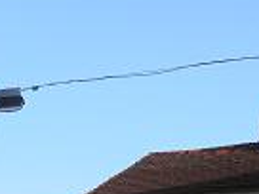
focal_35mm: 143
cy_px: 245
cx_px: 36
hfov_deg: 13.7
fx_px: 1070
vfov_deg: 10.2
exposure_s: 1/400
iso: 100
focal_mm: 8.1
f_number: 3.2
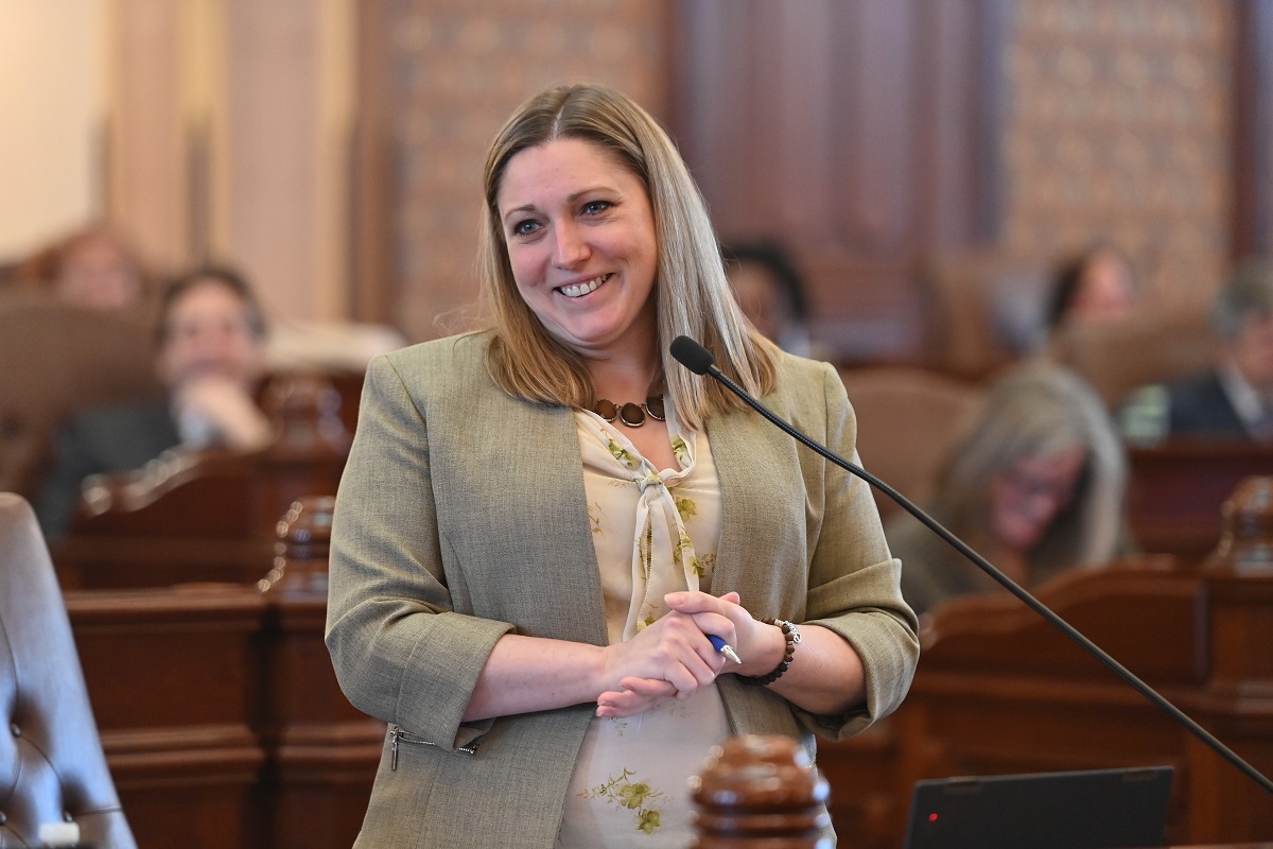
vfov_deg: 8.1
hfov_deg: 12.1
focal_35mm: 170
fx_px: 6011
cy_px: 424
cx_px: 636
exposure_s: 1/250
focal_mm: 170
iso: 3200
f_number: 2.8
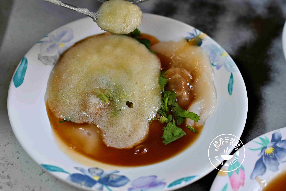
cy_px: 96
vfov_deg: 18.2
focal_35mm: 75
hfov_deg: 27.0
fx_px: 596
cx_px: 143
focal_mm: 50
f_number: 3.2
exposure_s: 1/160
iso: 450
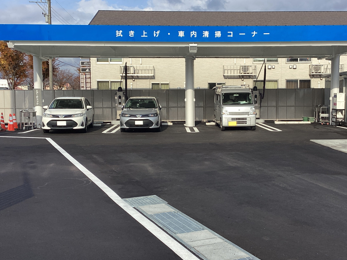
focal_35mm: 43
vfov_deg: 33.6
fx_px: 431
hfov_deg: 43.7
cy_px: 127
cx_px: 198
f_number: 2.4
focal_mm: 3.3
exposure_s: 1/1404
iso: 25
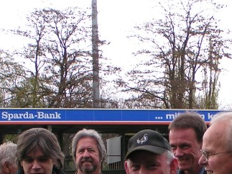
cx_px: 200
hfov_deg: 12.6
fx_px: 1045
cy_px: 194
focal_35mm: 156
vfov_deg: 9.4
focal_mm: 9.7
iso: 50
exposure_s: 1/100
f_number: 4.5
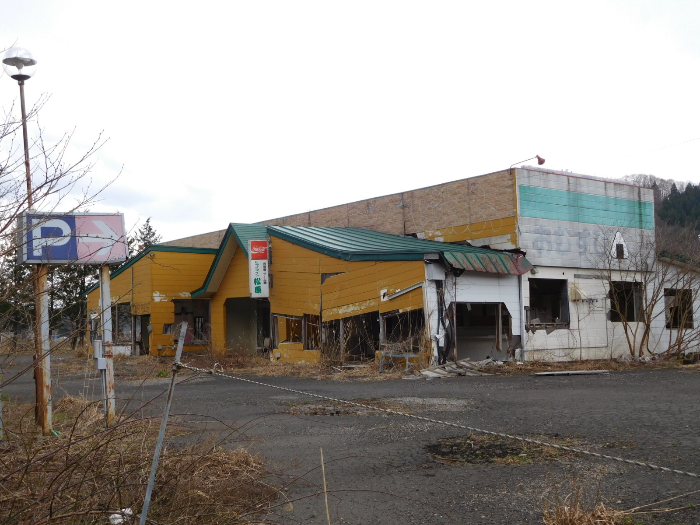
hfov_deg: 46.8
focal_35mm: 40
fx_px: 809
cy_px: 262
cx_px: 350
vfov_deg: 36.0
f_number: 3.9
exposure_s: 1/320
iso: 125
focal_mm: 7.1
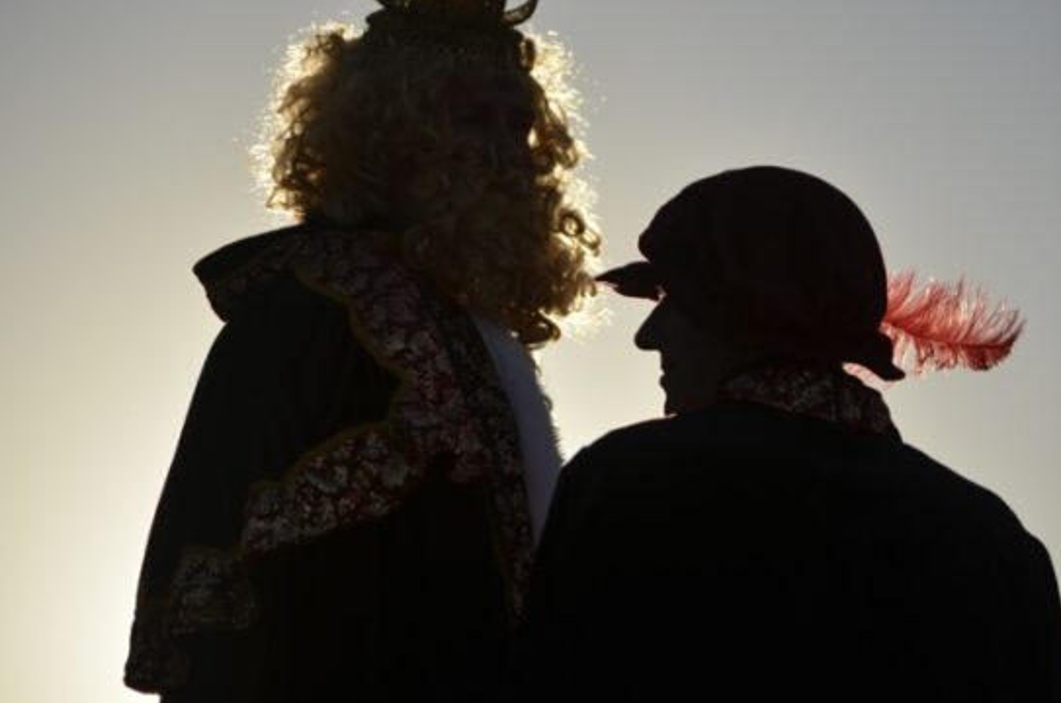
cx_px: 600
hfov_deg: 10.5
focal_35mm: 196
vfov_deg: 7.0
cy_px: 276
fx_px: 5766
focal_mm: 102
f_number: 5
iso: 100
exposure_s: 1/2000
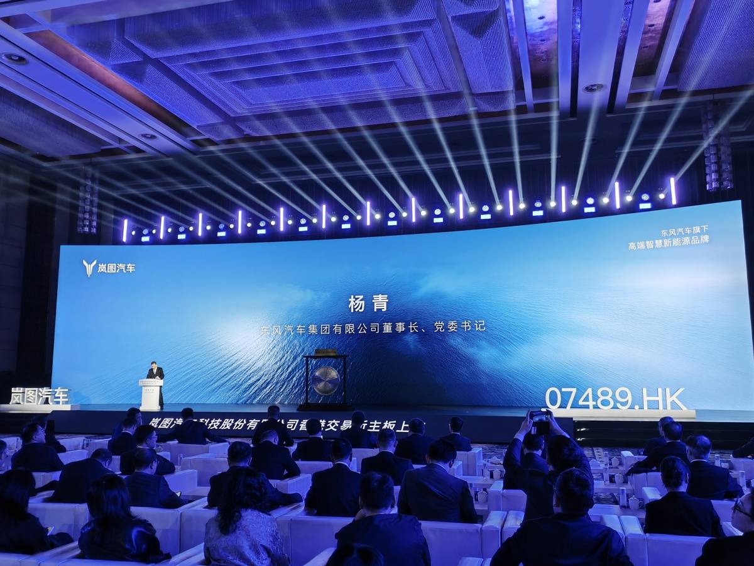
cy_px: 283
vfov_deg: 45.4
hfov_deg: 58.4
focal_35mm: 31
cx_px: 377
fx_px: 675
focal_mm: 5.52
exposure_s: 1/100
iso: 125
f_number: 1.9
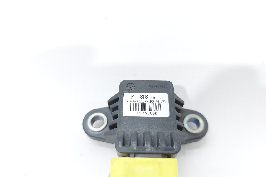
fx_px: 185
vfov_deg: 51.3
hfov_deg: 71.5
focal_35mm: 25
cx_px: 133
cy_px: 93
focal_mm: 5.23
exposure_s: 1/50
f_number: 1.8
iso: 125
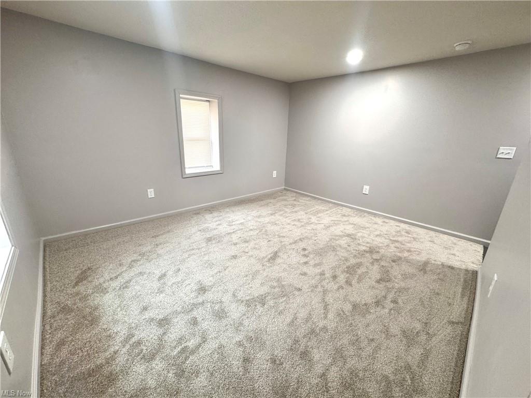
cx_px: 266
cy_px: 199
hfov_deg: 102.1
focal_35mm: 14
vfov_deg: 85.7
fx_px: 215
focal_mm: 2.22
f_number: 2.2
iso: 200
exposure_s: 1/60
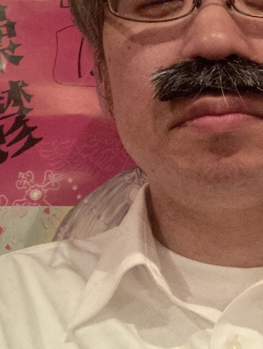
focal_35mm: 57
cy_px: 116
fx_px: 577
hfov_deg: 25.2
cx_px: 214
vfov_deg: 33.5
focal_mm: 2.87
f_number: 2.2
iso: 640
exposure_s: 1/17
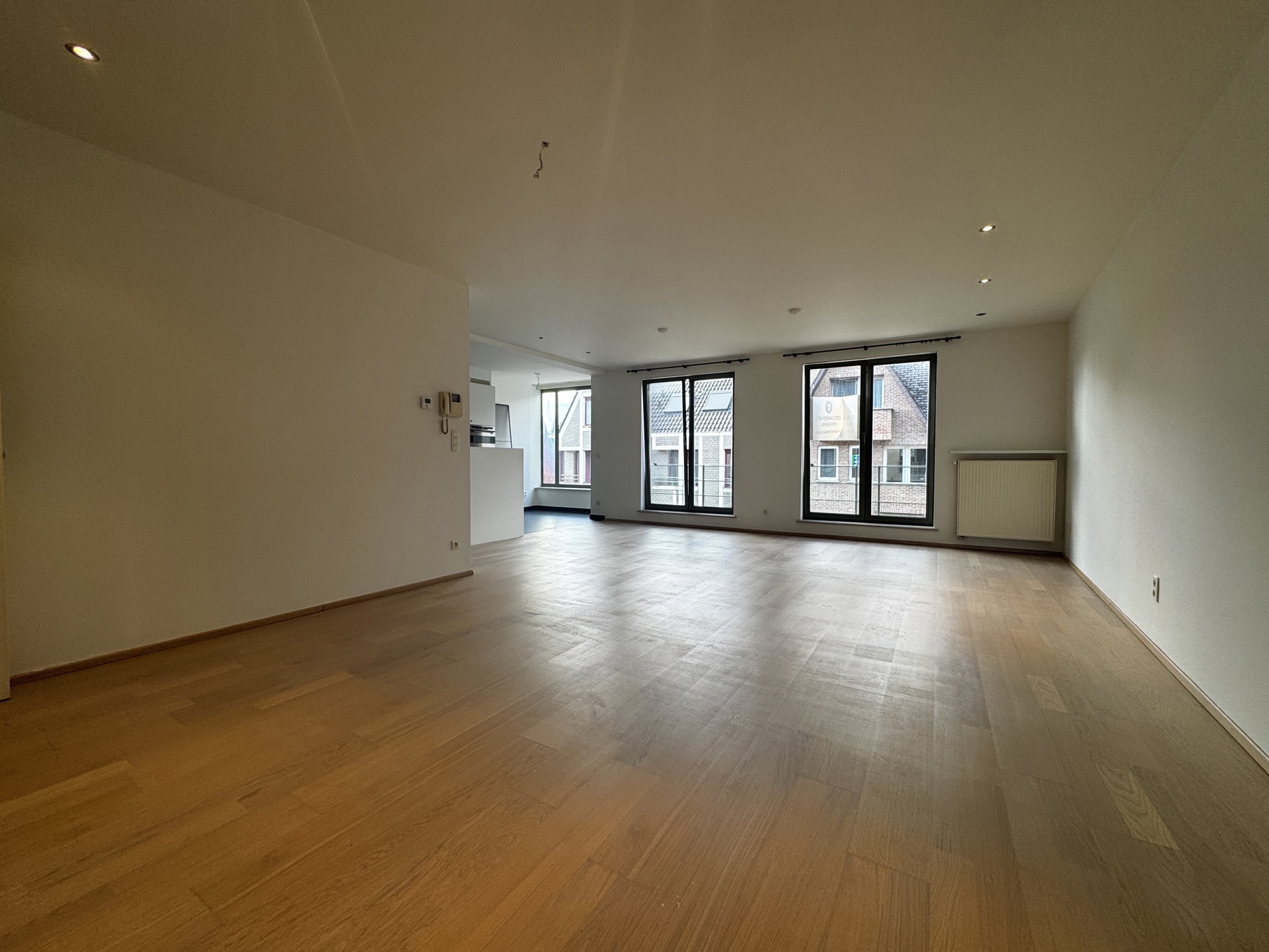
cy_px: 476
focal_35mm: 14
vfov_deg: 85.7
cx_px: 634
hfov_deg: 102.1
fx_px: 513
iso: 40
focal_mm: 2.22
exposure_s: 1/143
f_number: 2.2
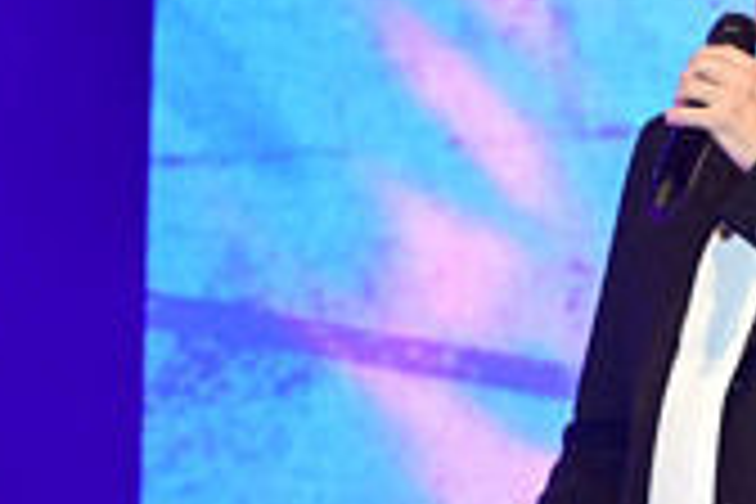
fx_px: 11276
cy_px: 351
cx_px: 731
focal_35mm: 537
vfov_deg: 2.6
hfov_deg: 3.8
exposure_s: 1/100
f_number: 5
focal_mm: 200
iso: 2000
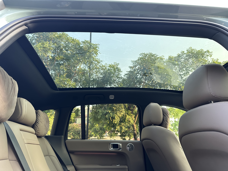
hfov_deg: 71.6
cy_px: 86
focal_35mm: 24
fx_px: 158
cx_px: 114
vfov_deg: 56.8
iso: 250
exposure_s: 1/103
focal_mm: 6.86
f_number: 1.78
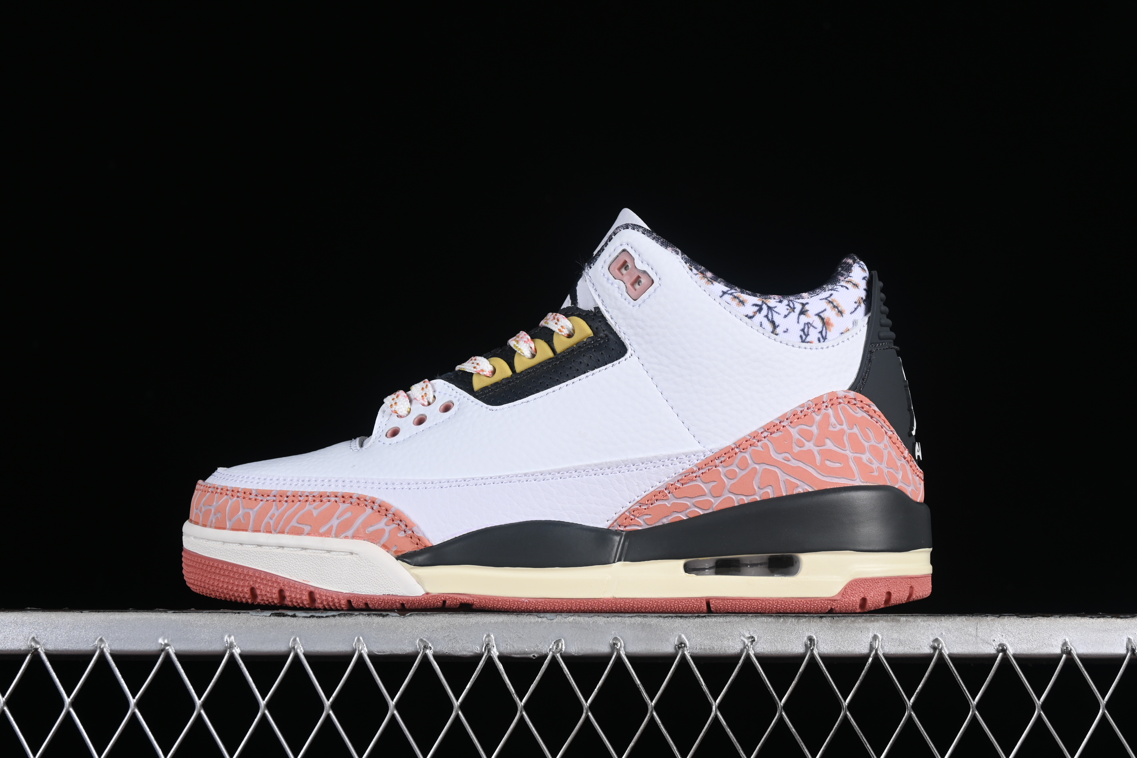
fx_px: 2369
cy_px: 379
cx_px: 568
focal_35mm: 75
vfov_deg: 18.2
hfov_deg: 27.0
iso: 160
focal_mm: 50
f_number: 8
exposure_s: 1/80
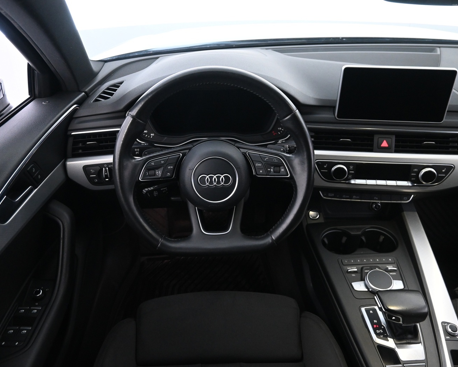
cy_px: 178
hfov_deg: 62.2
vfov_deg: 51.5
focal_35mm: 28
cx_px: 222
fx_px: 380
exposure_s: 1/25
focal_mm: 16
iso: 2500
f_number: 3.5
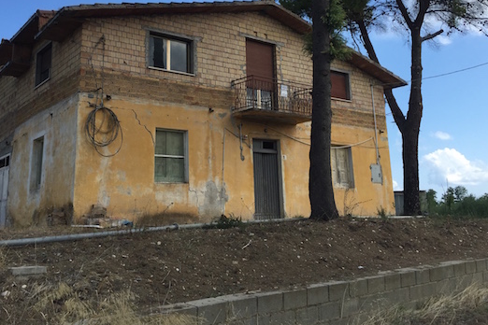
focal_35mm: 37
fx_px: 502
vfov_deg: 35.6
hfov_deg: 51.8
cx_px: 217
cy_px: 107
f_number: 2.2
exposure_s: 1/1319
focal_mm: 4.15
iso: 32
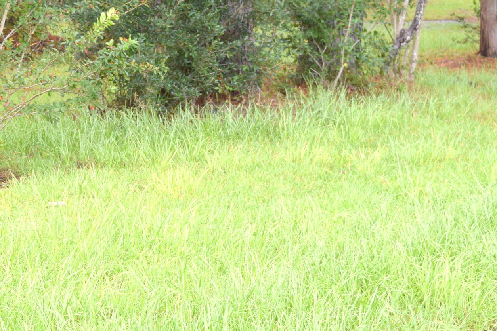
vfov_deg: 11.2
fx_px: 1684
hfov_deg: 16.6
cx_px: 71
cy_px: 25
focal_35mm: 122
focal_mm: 34
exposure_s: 1/250
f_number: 8
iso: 250
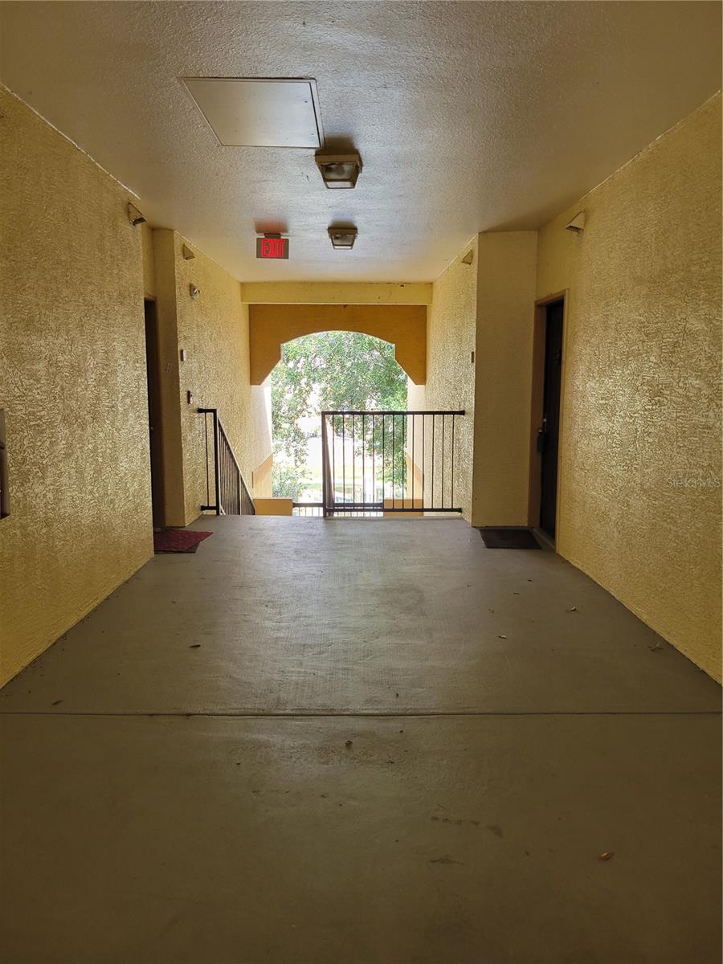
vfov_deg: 67.3
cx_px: 362
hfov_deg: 53.1
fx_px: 724
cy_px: 482
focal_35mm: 26
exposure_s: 1/120
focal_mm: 5.4
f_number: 1.8
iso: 100
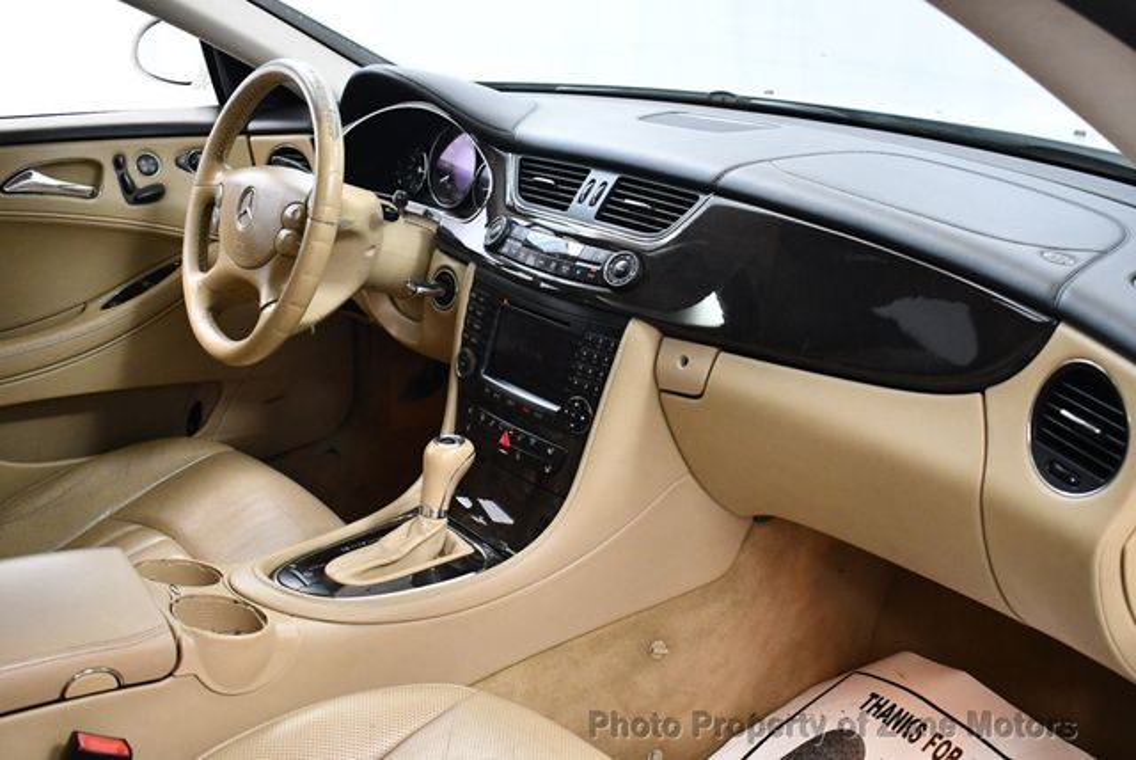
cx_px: 568
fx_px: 1137
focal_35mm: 36
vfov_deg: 36.9
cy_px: 380
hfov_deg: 53.1
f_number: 3.5
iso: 2800
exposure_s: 1/125
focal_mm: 18
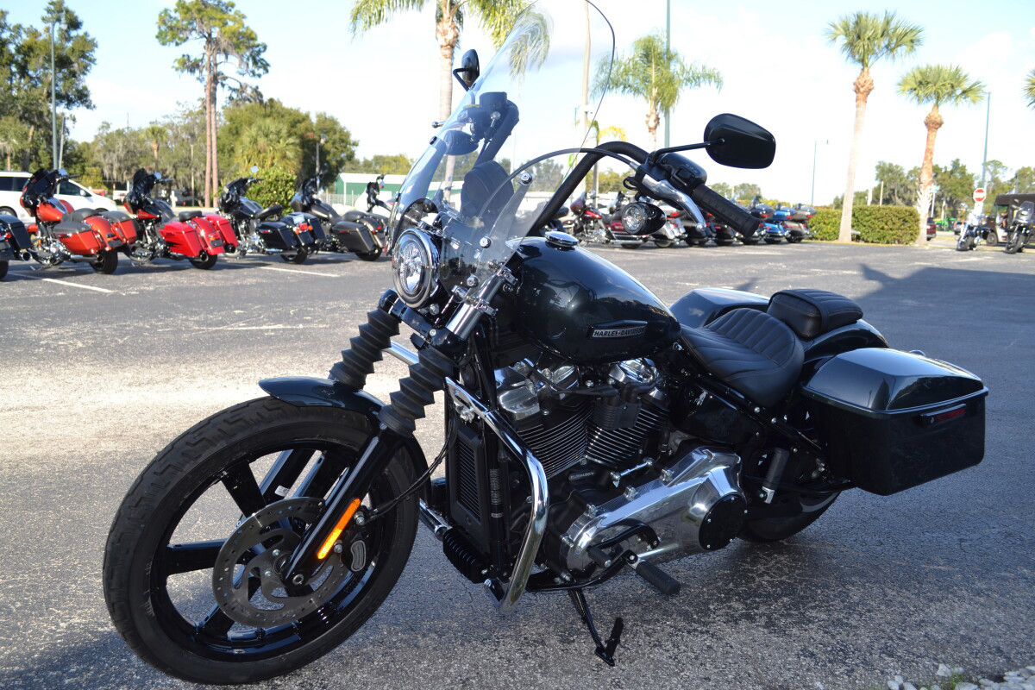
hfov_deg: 61.9
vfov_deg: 43.6
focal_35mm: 30
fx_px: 862
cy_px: 345
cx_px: 518
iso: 100
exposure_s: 1/200
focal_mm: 20
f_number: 5.6
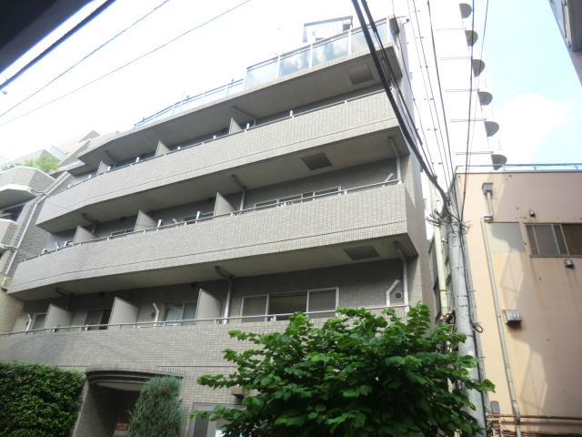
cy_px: 218
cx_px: 291
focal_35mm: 24
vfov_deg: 56.8
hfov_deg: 71.6
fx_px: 404
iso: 80
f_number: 3.2
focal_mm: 4.3
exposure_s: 1/250
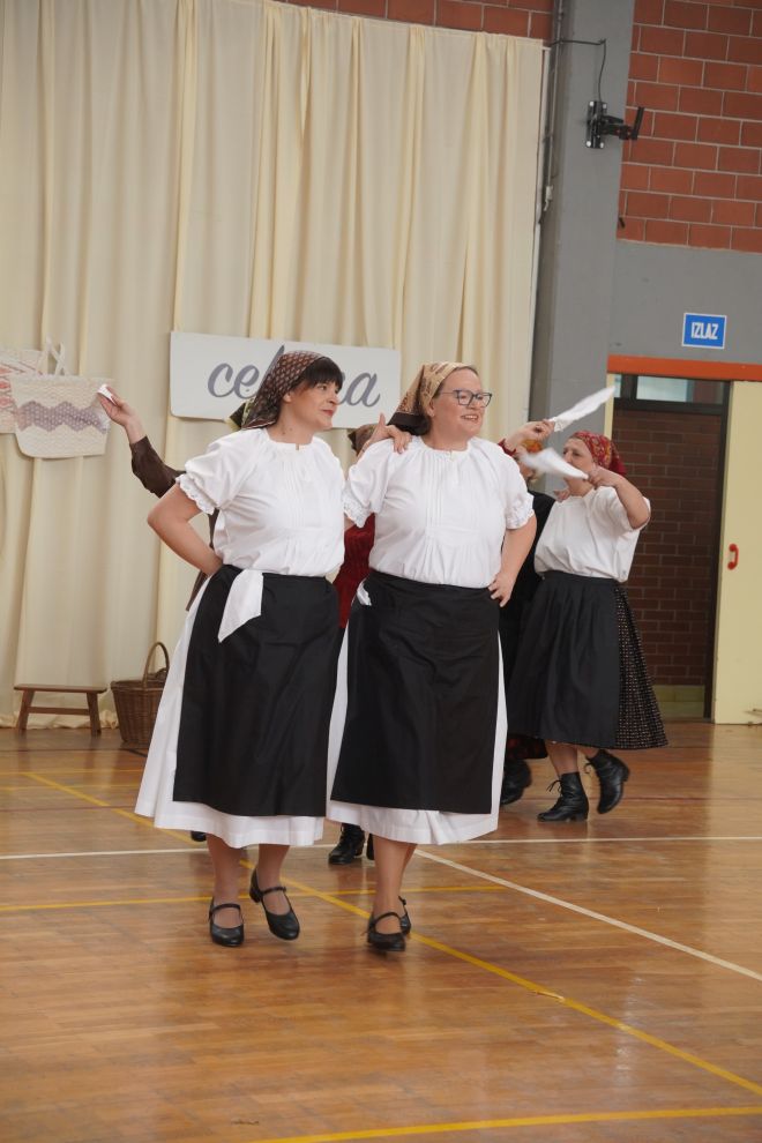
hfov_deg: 18.2
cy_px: 572
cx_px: 381
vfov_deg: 27.0
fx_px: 2381
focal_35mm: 75
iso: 1000
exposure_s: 1/200
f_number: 4
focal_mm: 50
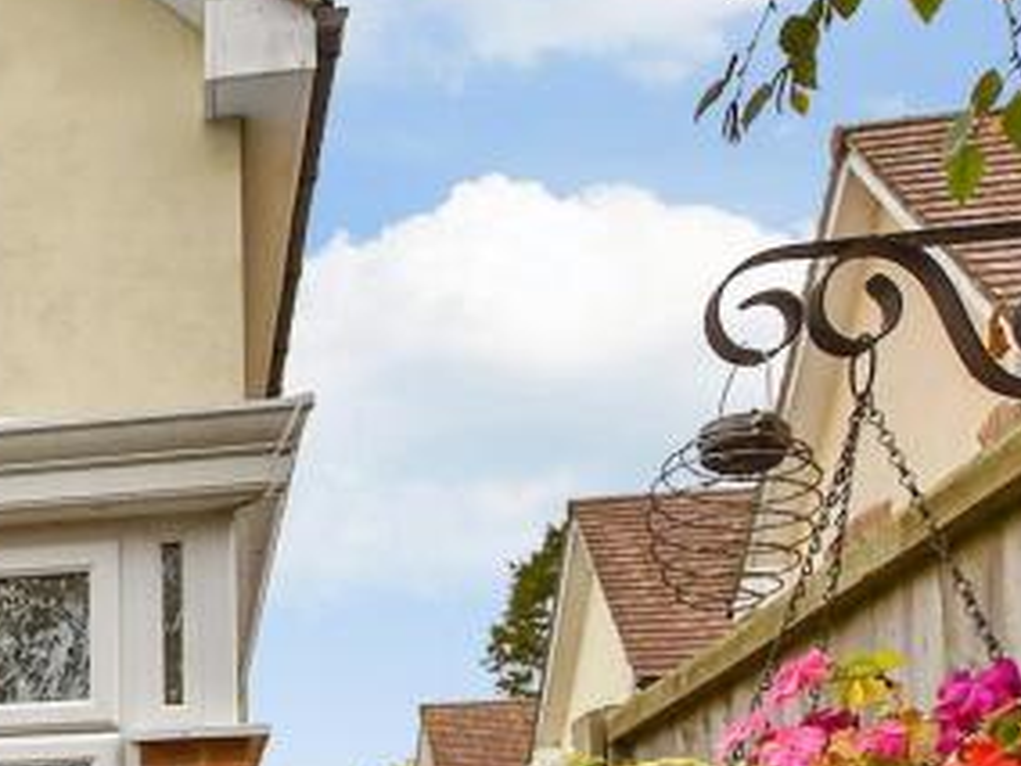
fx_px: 1534
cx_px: -629
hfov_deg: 24.8
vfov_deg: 27.8
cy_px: 541
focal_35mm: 52
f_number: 8
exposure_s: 1/320
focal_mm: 10
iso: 160
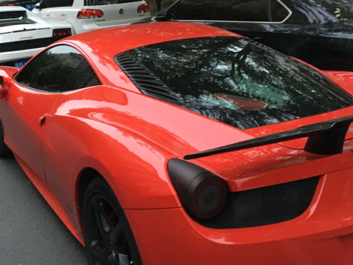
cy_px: 61
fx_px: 490
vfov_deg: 29.7
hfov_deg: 39.1
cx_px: 111
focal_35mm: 48
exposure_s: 1/17
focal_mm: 4.15
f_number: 2.2
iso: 250
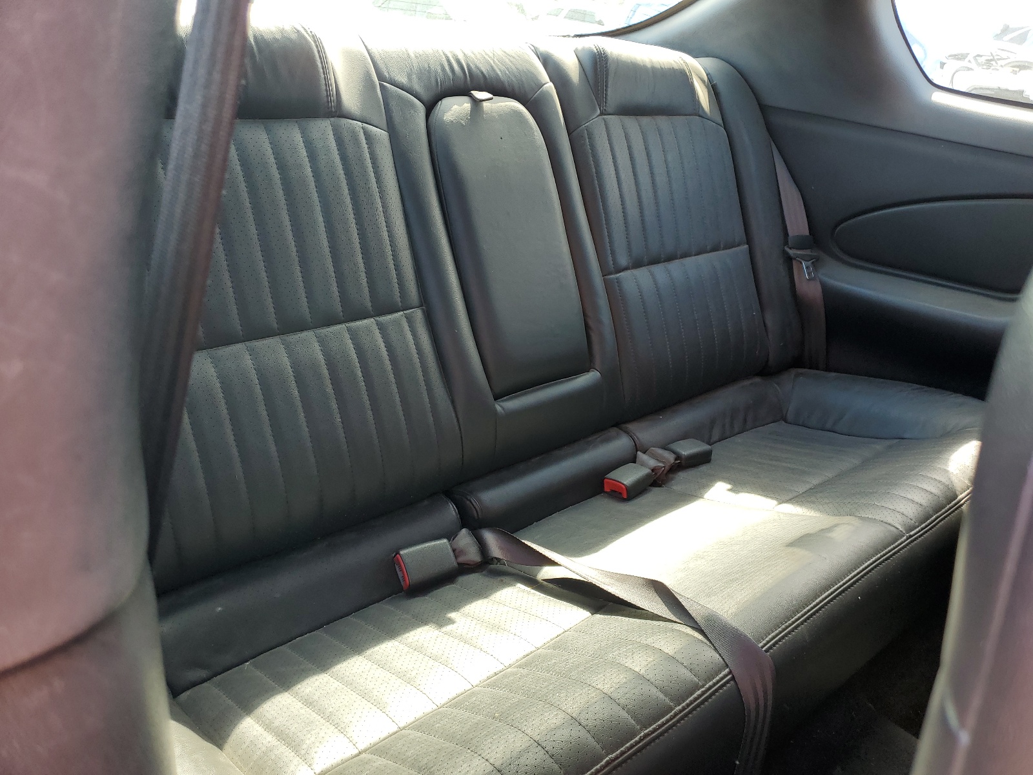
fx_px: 776
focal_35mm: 26
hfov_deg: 67.3
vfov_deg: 53.1
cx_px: 516
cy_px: 388
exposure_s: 1/175
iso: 50
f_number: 1.5
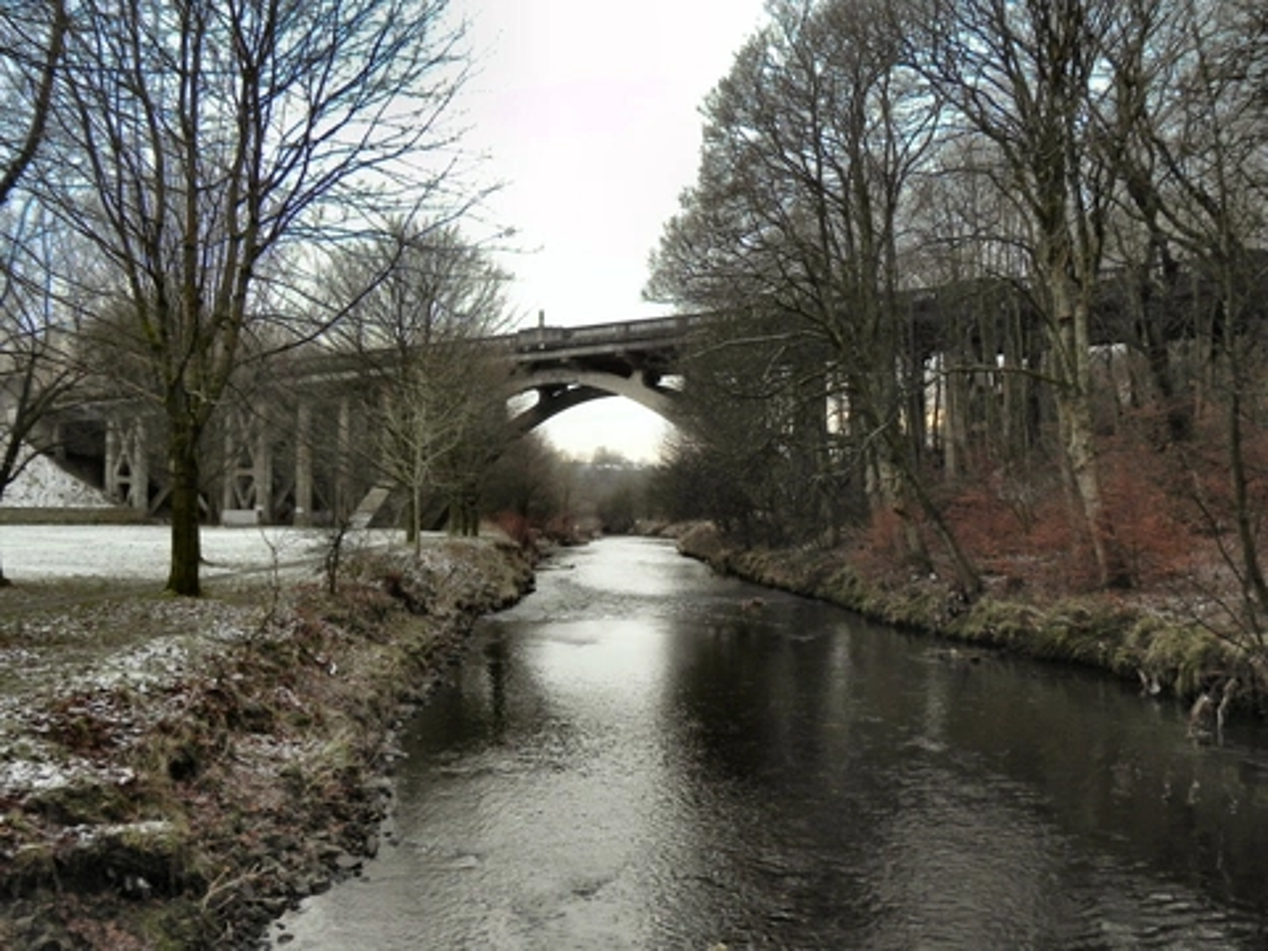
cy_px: 476
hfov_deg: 55.4
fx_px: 1209
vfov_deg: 42.9
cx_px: 634
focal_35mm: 33
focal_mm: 5.9
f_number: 3.5
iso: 160
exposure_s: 1/74.2
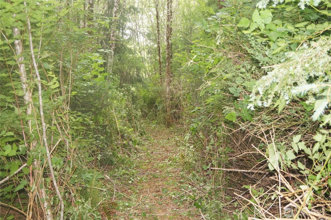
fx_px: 482
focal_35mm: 52
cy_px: 110
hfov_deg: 37.9
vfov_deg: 25.7
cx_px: 166
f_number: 4.5
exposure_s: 1/160
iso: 1600
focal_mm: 35
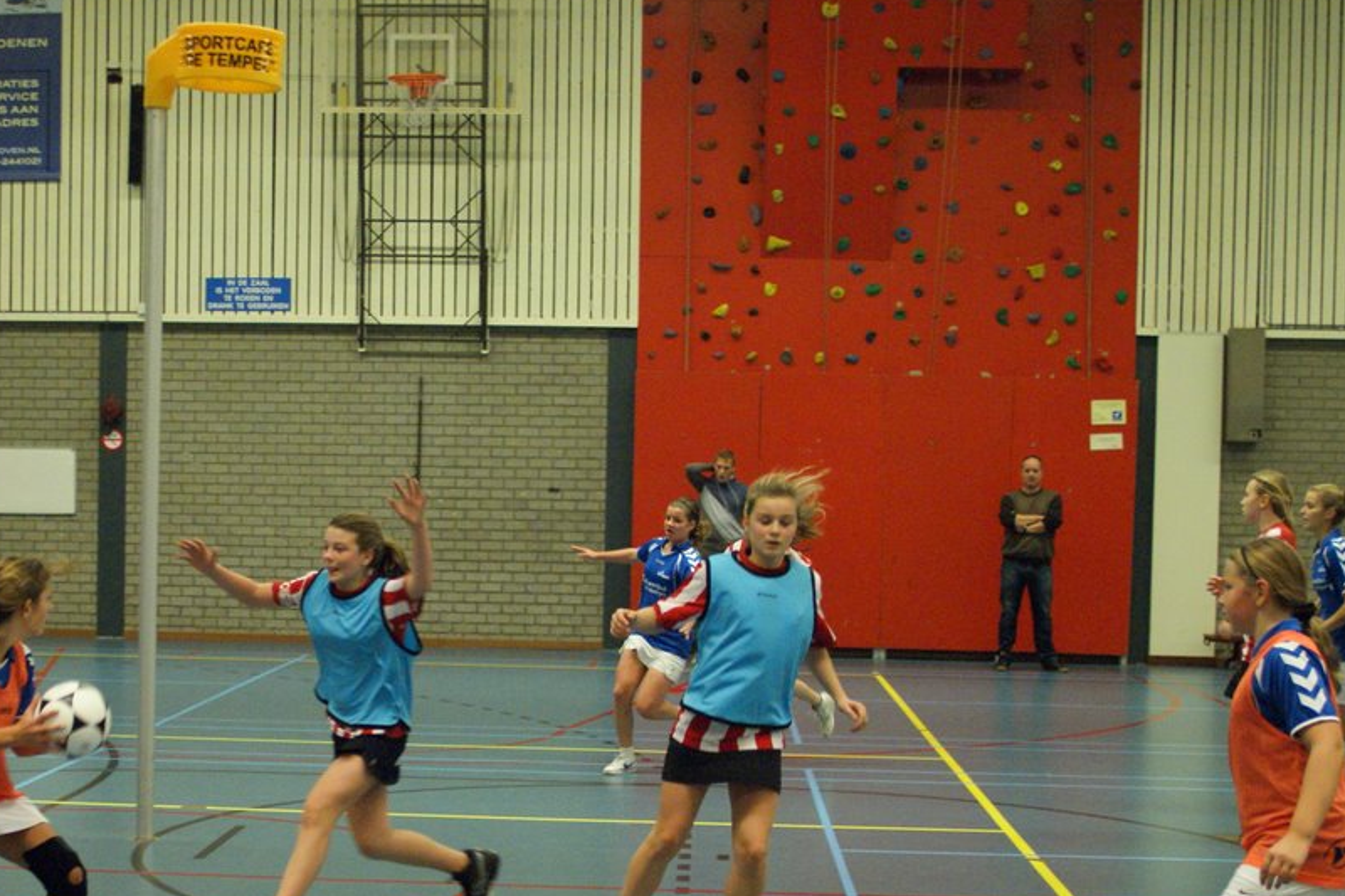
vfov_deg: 21.5
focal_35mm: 63
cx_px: 449
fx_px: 2353
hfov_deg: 31.6
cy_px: 619
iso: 1600
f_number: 2.8
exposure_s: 1/125
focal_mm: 28
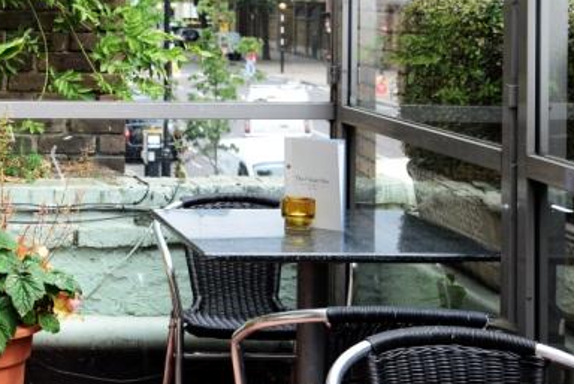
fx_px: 1532
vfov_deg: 14.1
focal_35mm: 96
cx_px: -138
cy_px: -3
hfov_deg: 19.8
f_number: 5
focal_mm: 36
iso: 250
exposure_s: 1/400
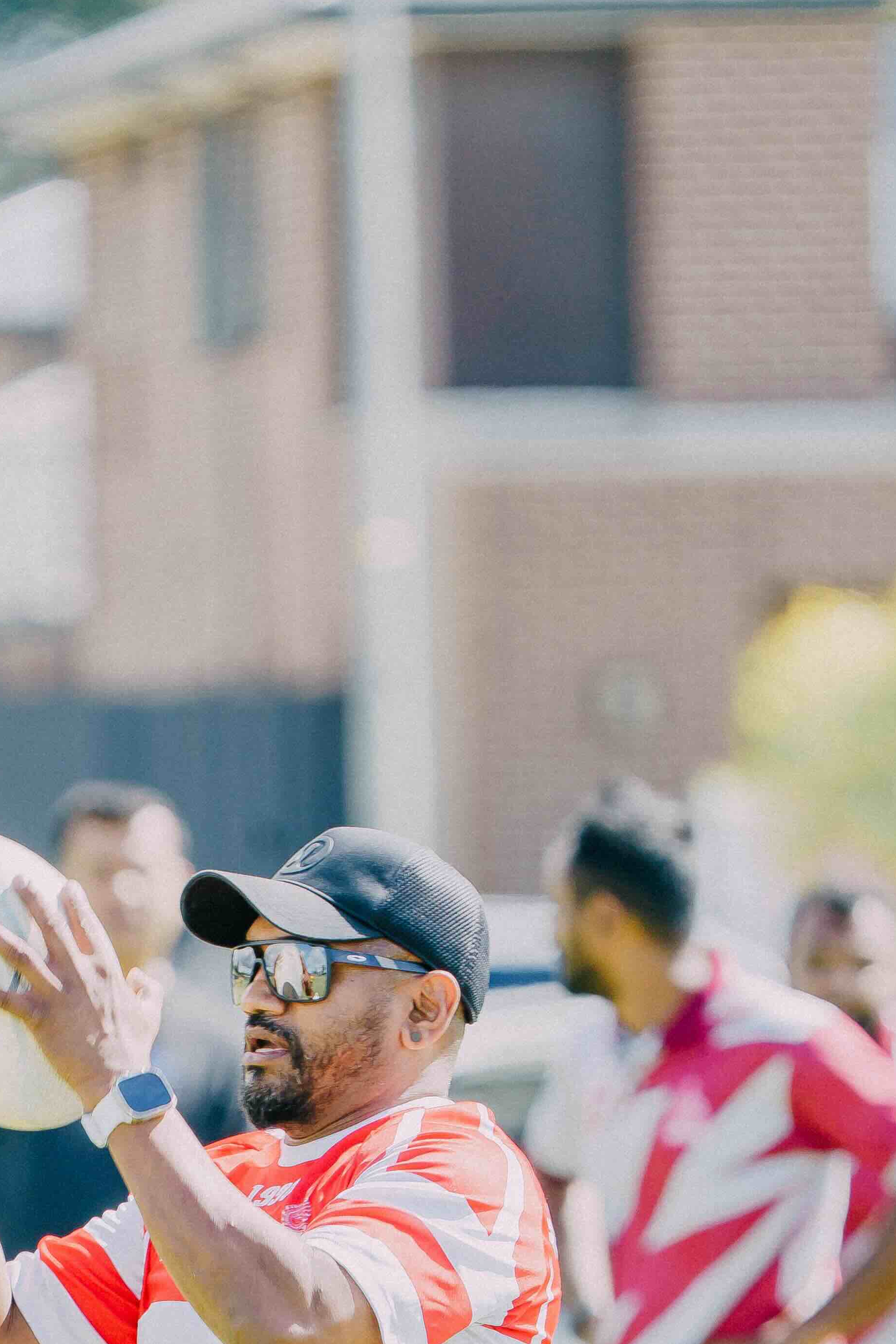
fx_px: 32888
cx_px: 339
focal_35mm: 881
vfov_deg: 2.3
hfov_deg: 1.6
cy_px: 1358
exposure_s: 1/320
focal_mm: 404
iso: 250
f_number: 6.3
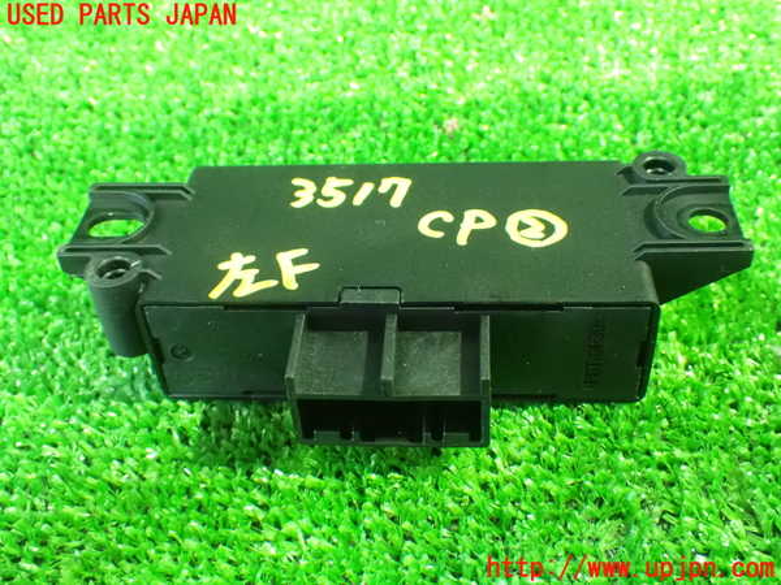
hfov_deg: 45.8
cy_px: 292
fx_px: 925
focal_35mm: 41
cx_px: 390
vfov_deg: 35.1
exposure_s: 1/15
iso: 1600
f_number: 2.8
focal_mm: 7.31
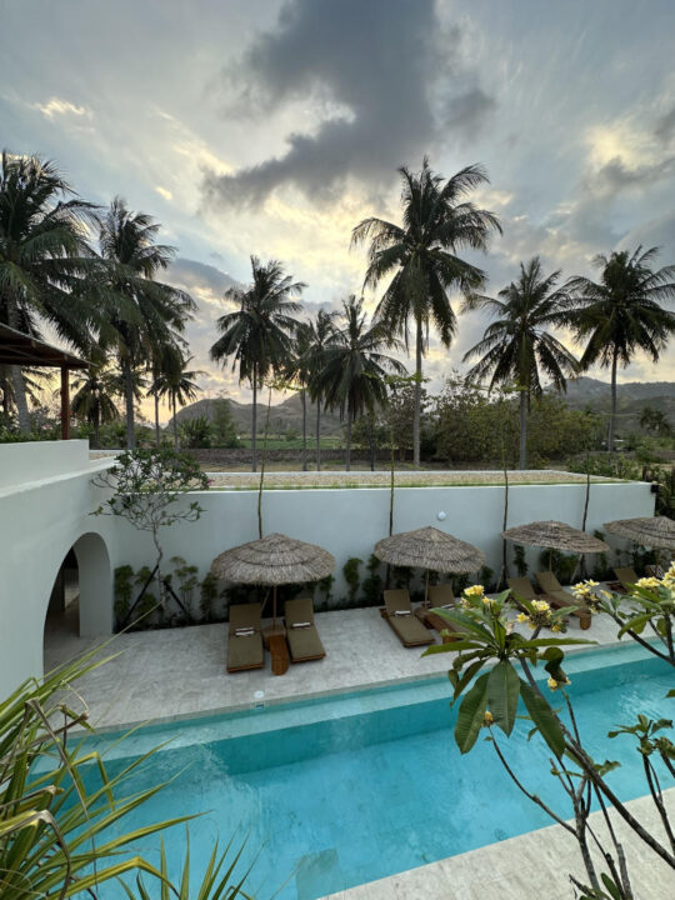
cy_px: 450
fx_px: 364
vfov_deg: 102.1
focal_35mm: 14
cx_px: 338
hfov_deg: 85.7
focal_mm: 2.2
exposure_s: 1/229
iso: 40
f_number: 2.2
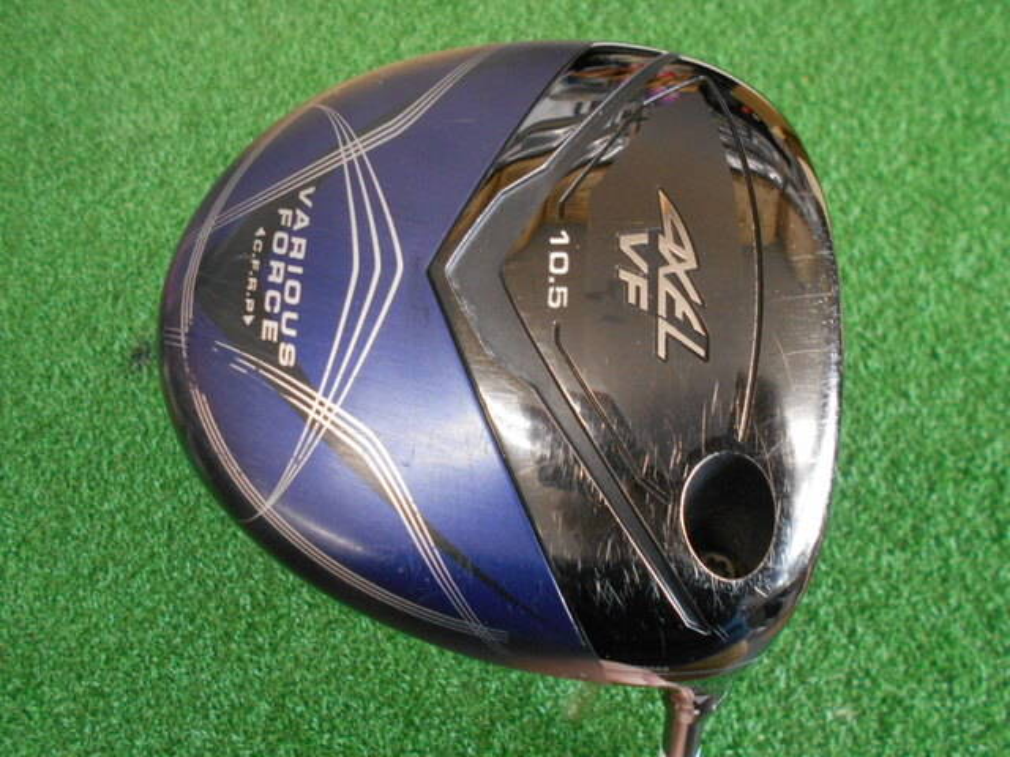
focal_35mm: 26
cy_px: 378
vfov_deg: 53.1
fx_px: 759
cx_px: 505
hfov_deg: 67.3
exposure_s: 1/30
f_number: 3.2
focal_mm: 4.6
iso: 400
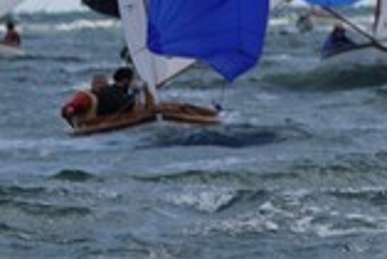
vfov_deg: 0.9
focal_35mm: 1529
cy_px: -171
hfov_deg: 1.3
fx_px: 16452
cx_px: 707
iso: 125
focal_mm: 200
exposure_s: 1/1250
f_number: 5.6
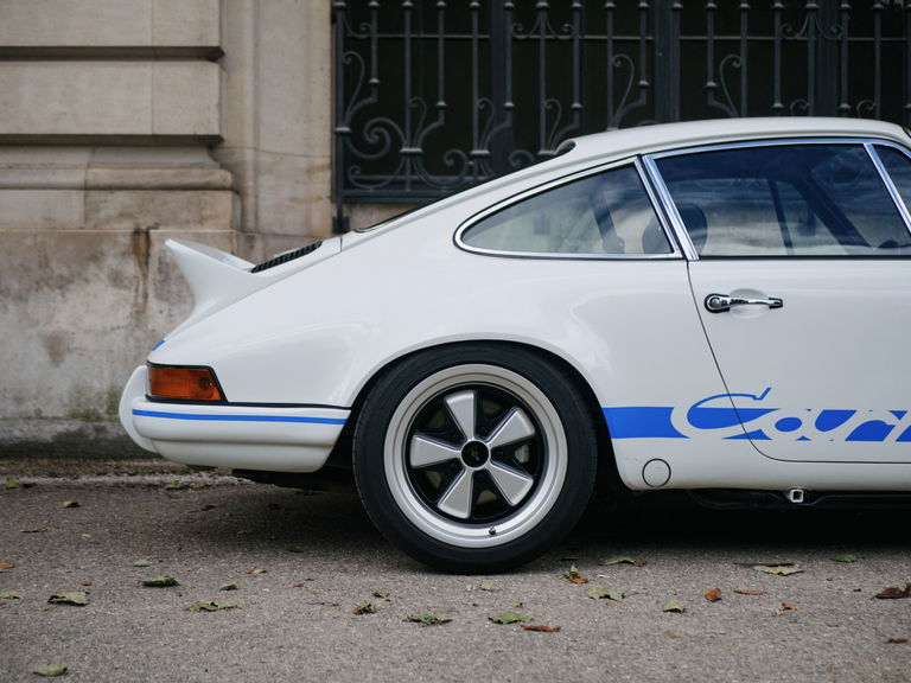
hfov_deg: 38.2
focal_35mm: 50
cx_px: 456
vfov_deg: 29.1
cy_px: 342
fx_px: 1316
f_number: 2
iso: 400
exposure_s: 1/3200
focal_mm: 25
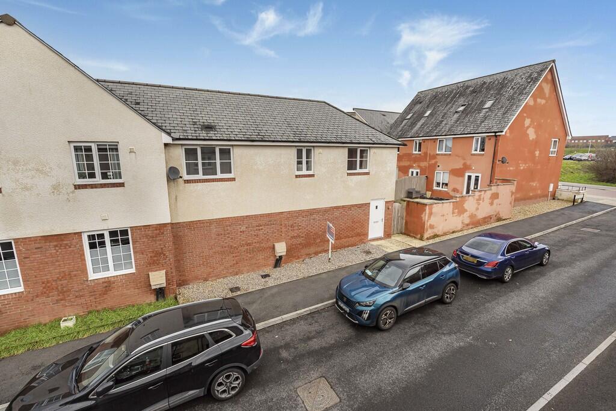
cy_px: 206
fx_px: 282
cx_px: 308
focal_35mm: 16
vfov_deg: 72.1
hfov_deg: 95.0
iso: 250
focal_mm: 16.5
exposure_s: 1/160
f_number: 8
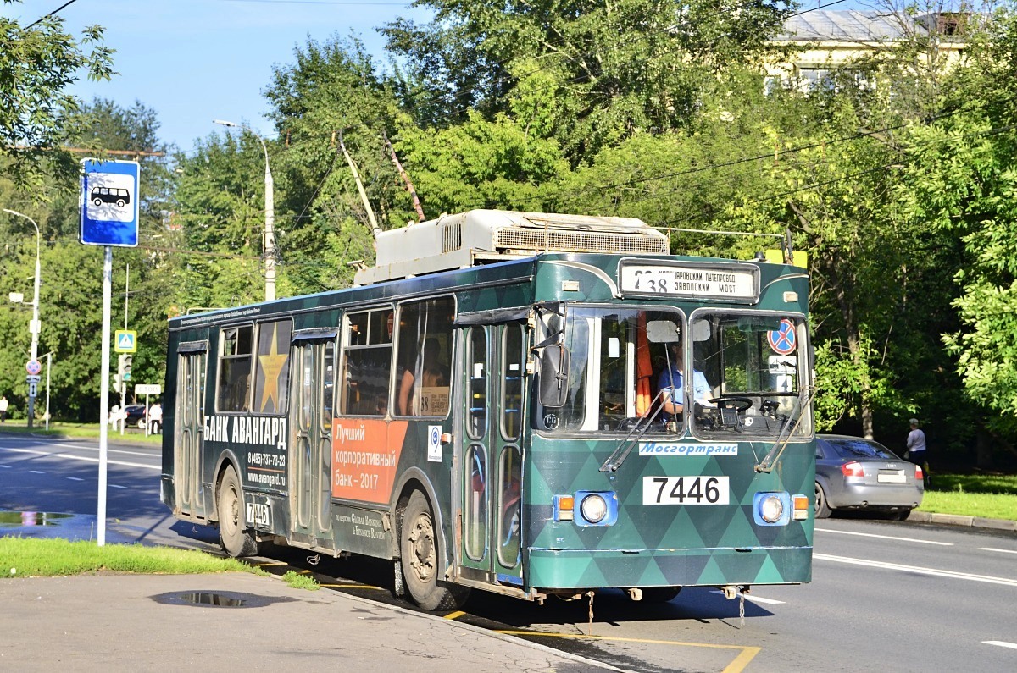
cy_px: 336
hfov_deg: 33.5
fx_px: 1692
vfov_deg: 22.5
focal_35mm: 60
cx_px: 508
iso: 320
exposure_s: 1/800
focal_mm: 40
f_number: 5.6
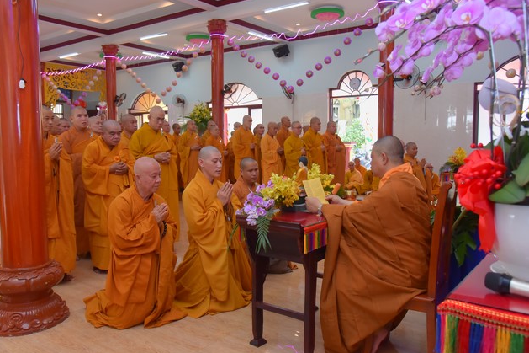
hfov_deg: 60.3
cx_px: 262
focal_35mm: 31
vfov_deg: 42.3
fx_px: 455
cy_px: 174
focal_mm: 30
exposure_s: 1/160
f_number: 5.6
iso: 1250
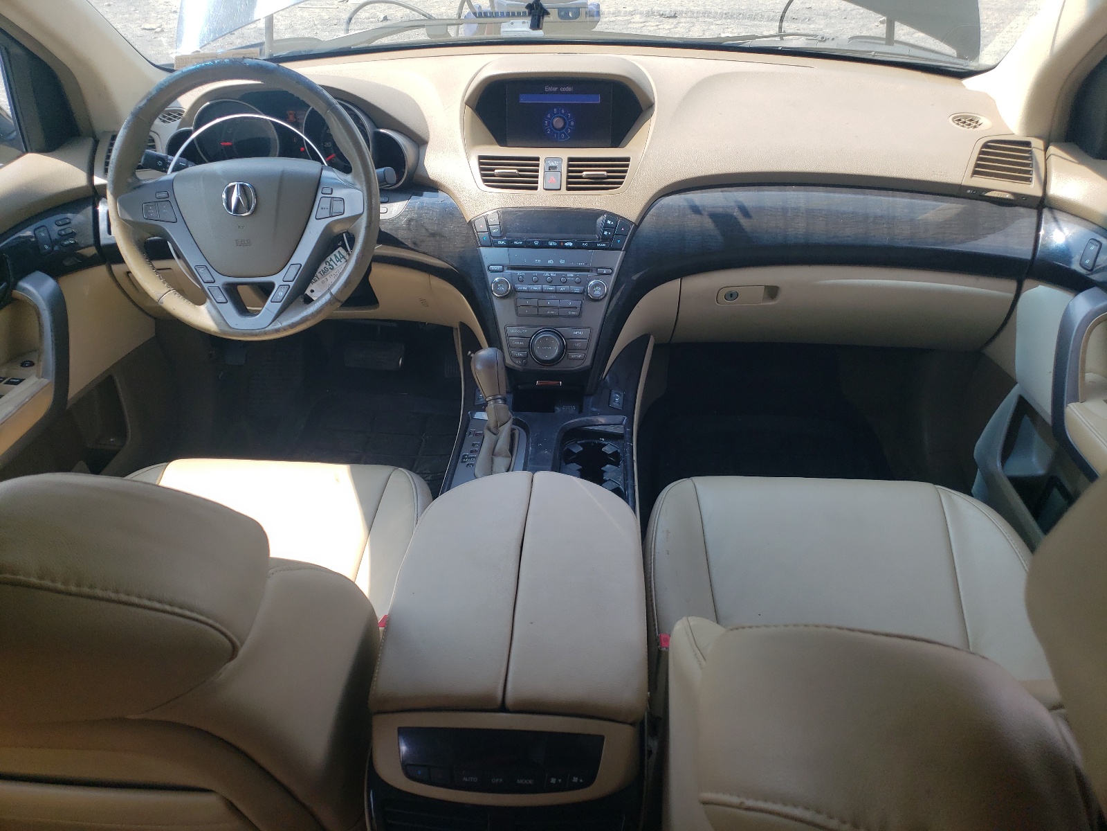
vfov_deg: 53.1
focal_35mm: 26
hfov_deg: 67.3
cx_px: 554
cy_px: 416
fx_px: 831
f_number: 1.5
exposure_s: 1/556
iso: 50
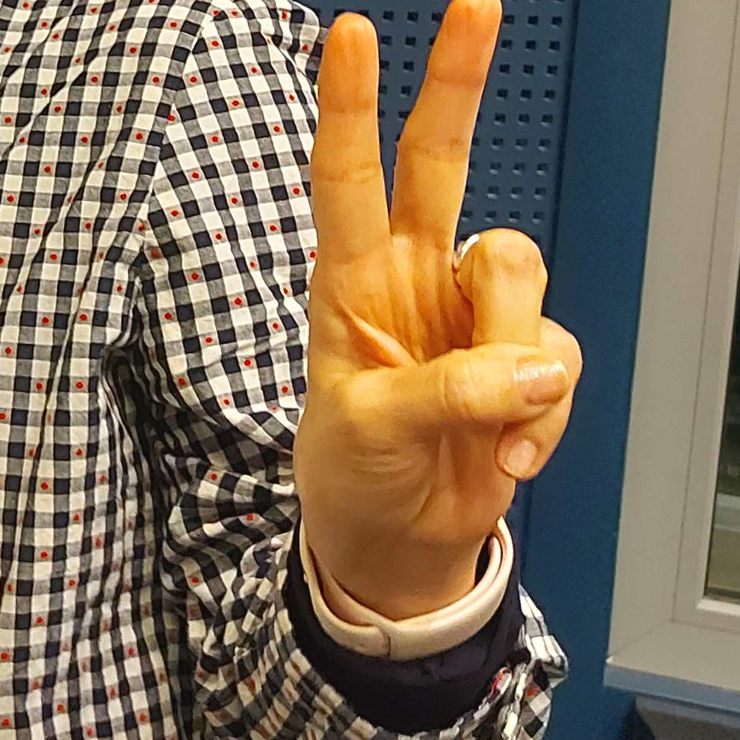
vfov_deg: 19.8
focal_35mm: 84
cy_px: -73
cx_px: -372
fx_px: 2032
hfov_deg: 18.3
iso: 250
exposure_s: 1/25
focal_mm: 5.23
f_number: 1.8
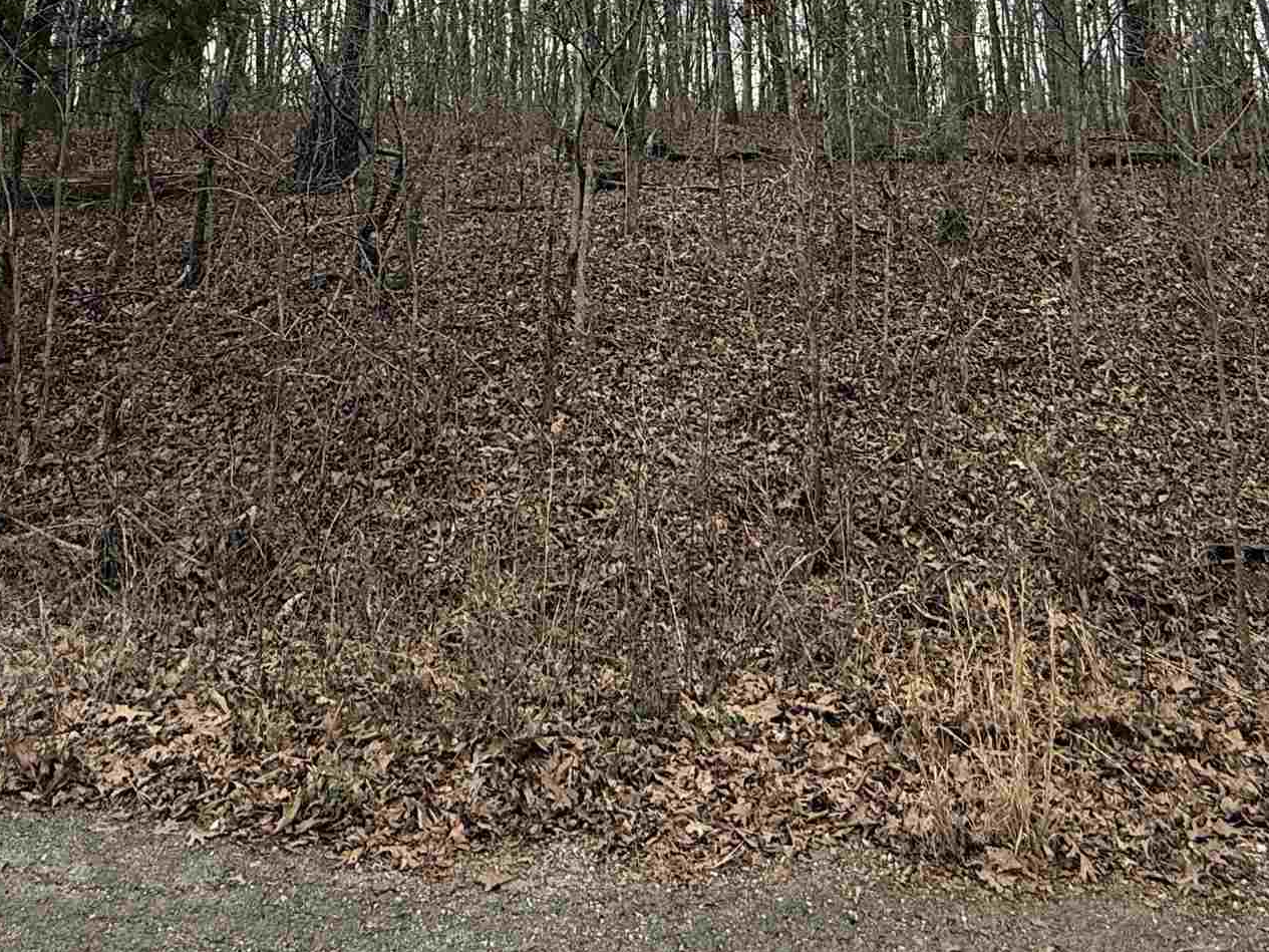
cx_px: 647
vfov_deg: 34.7
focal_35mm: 34
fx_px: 1247
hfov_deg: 53.9
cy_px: -144
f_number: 2.2
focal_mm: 2.22
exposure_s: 1/1167
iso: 50
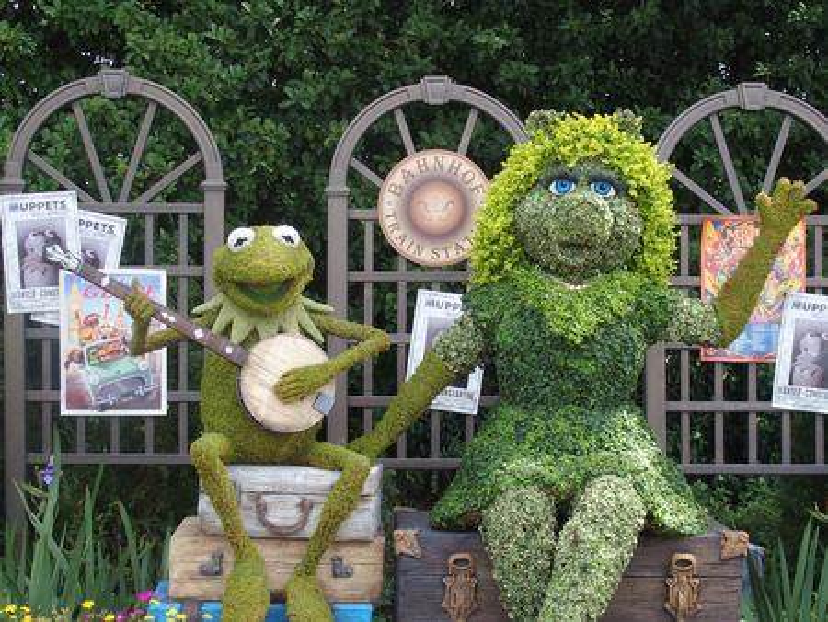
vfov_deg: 21.6
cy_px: 311
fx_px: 1627
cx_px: 414
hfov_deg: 28.5
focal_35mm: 68
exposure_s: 1/320
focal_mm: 14.5
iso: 100
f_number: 3.5
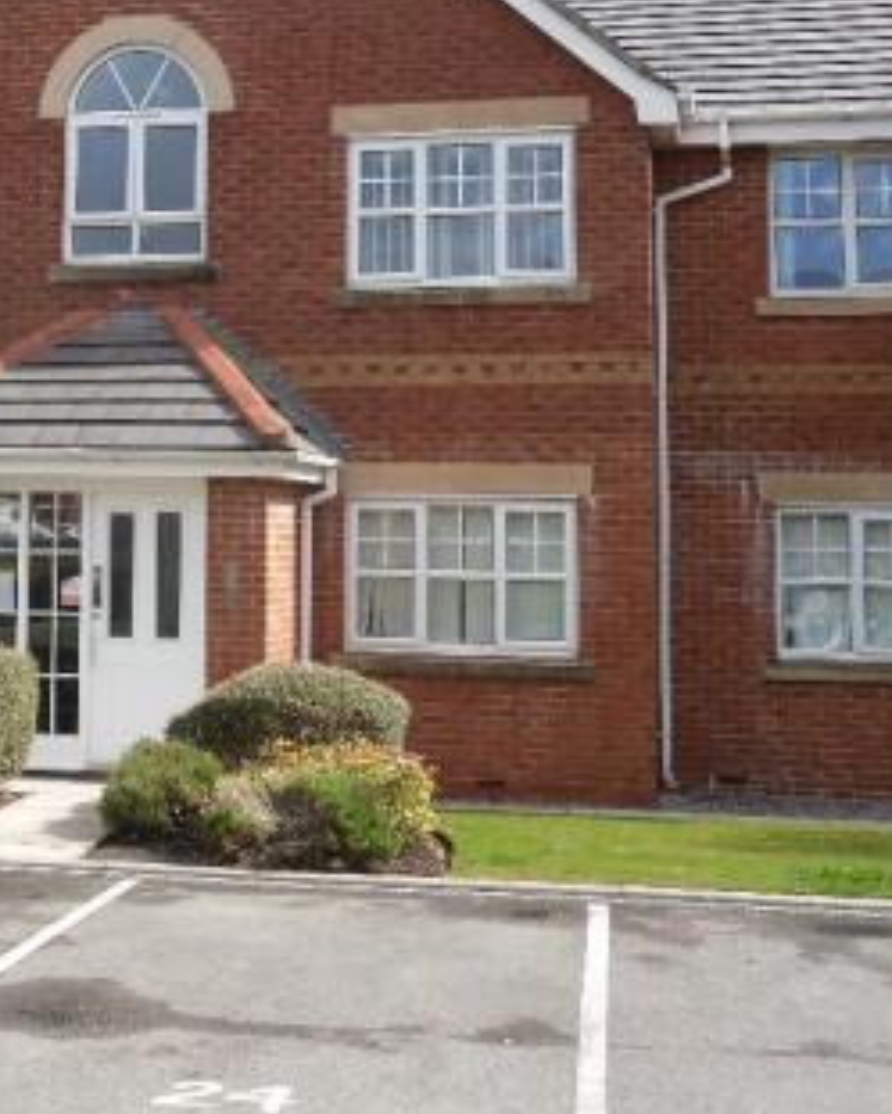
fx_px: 2111
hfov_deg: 23.2
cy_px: 360
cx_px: 91
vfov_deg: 29.3
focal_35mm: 64
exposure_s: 1/394
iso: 80
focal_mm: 6.3
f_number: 3.5
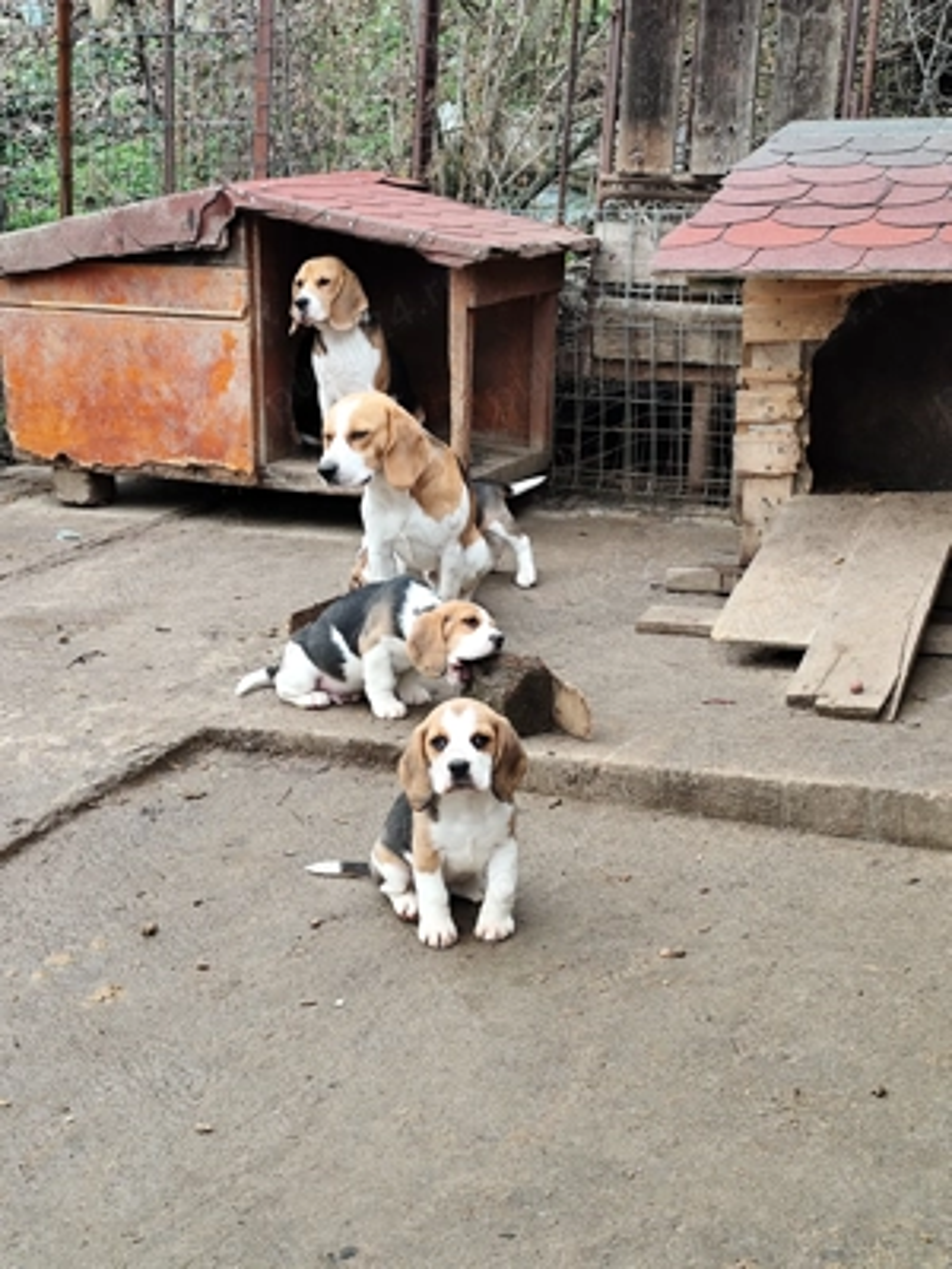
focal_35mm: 46
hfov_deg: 31.5
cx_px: 476
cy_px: 634
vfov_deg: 41.2
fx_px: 1687
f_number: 1.65
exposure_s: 1/100
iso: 80
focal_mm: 6.14
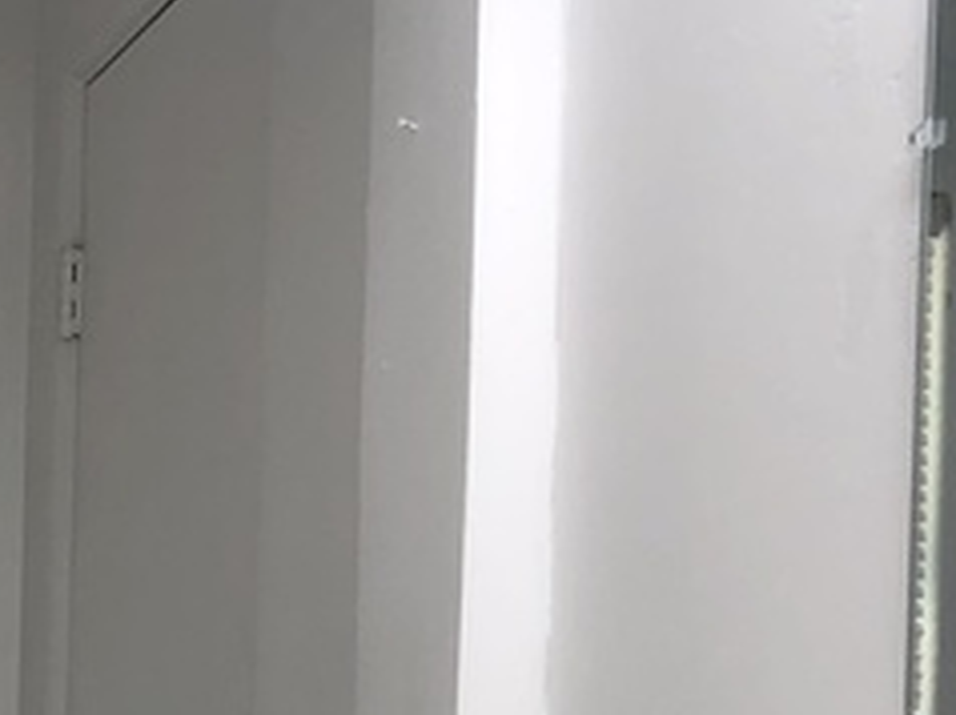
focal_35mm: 106
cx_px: -442
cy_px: 1151
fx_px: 2924
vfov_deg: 13.0
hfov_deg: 17.0
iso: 32
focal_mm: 4
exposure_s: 1/120
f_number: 1.8
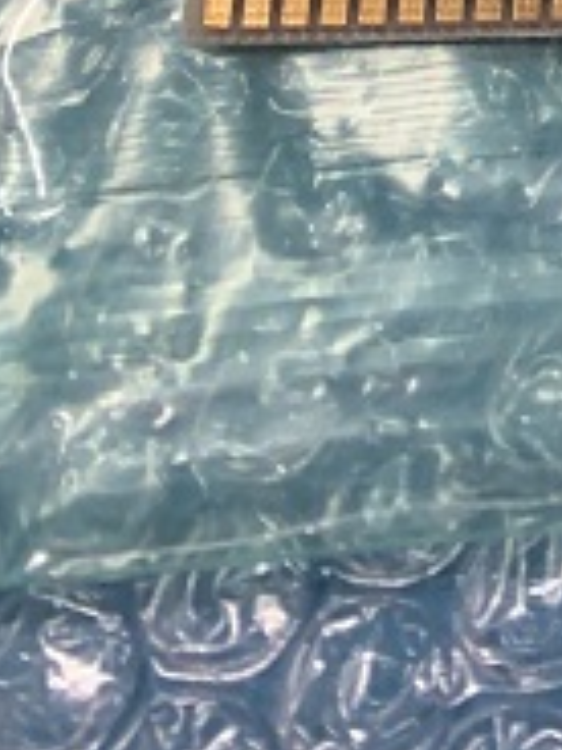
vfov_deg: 13.8
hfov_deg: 11.7
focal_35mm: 114
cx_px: 1126
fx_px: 2468
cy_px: -882
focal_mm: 4.25
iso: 320
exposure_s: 1/60
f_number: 1.8
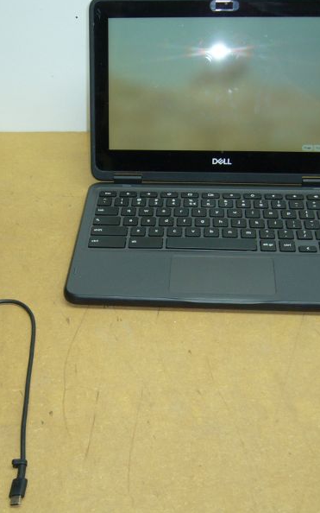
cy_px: 256
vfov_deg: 40.3
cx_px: 109
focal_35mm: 50
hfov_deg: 25.7
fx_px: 698
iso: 100
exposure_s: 1/30
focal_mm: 5.8
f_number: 2.8
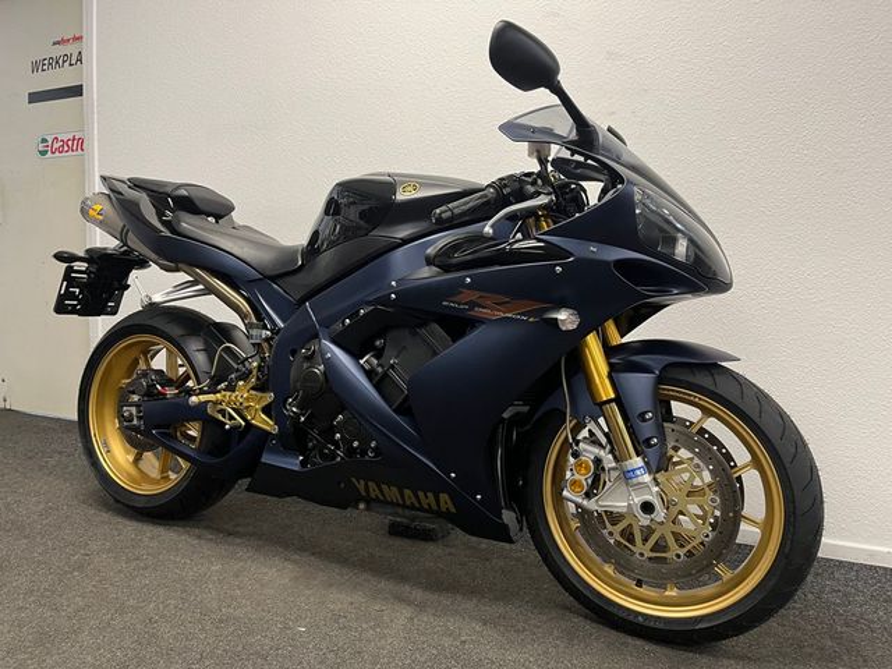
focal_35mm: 26
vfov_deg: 53.1
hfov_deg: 67.3
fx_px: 670
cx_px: 446
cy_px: 334
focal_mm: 5.1
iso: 100
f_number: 1.6
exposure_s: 1/50
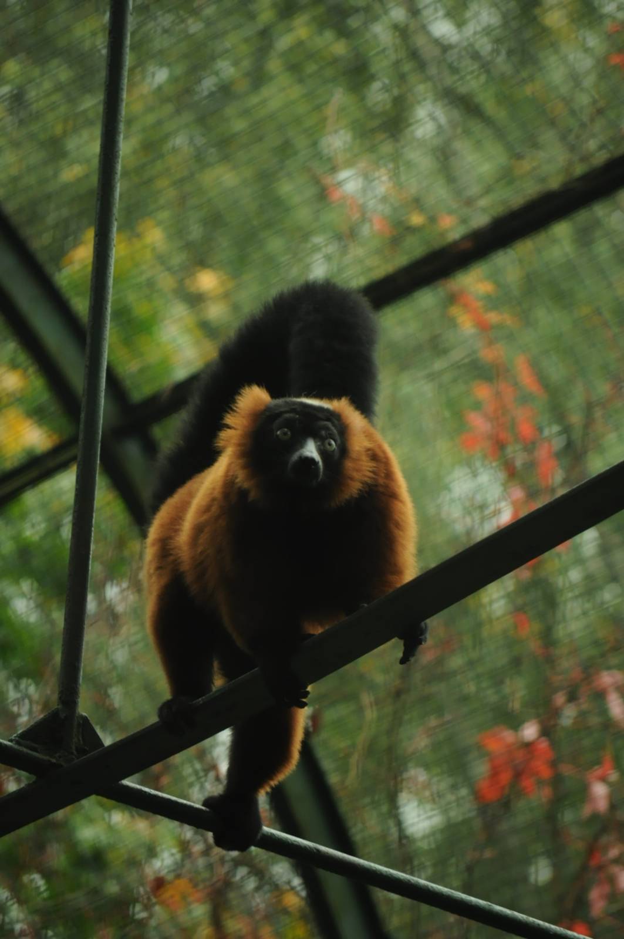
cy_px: 470
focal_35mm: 300
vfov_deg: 6.9
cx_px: 312
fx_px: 7818
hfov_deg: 4.6
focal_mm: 200
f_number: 5.6
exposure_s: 1/250
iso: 800
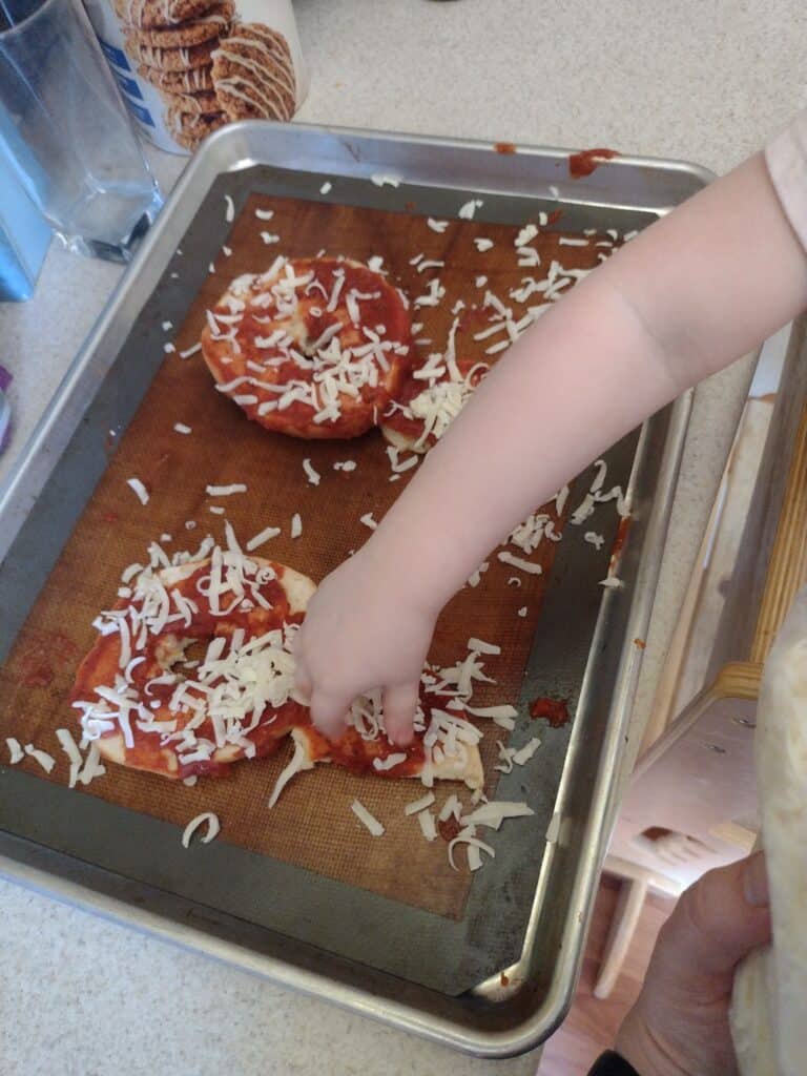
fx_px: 839
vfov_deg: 65.3
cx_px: 404
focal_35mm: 27
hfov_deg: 51.4
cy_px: 538
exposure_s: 1/40
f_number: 1.7
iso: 891
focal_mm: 4.71
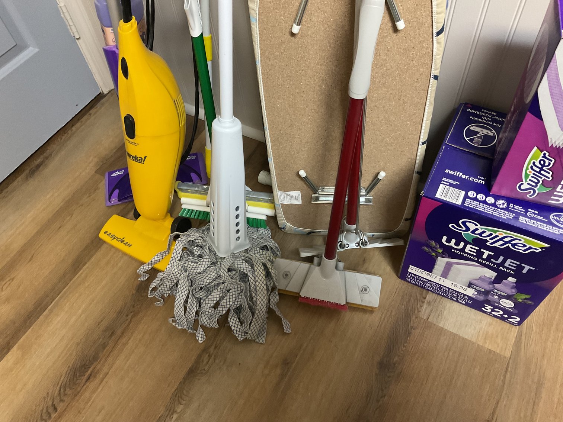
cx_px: 282
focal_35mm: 29
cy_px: 211
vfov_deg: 48.2
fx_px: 472
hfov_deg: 61.7
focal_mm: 3
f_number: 1.8
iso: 250
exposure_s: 1/40
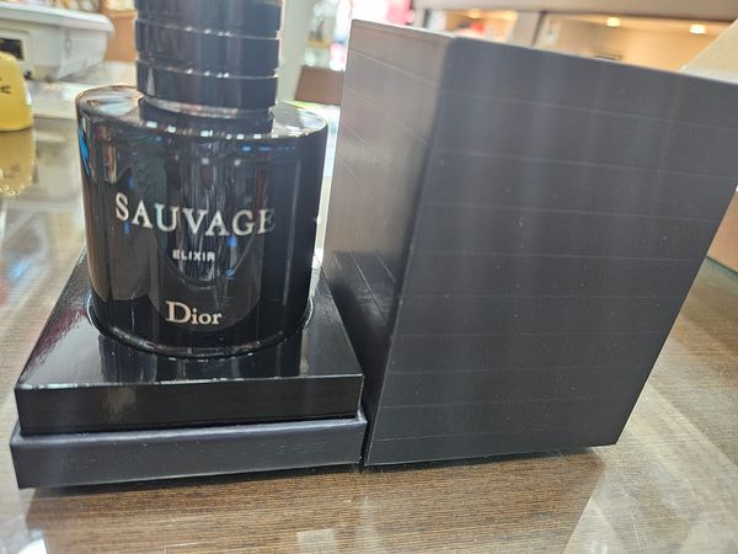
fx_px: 490
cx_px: 369
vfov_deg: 58.9
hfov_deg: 73.9
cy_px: 277
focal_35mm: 23
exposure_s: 1/120
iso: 640
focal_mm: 5.4
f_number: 1.8
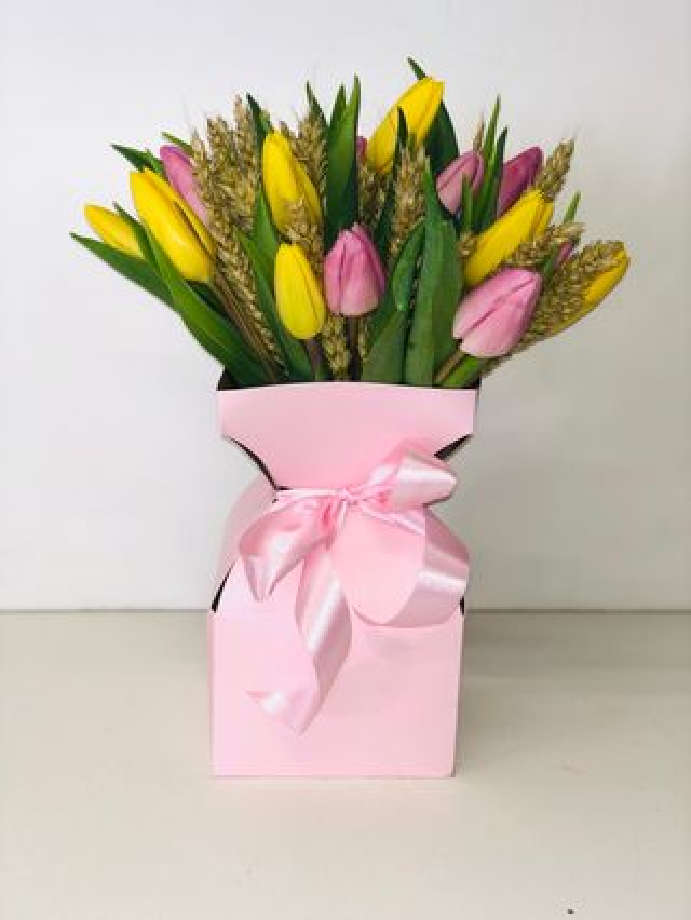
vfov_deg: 36.8
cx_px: 346
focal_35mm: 52
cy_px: 460
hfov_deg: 28.1
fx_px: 1383
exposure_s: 1/30
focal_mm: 6
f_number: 2.4
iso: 16
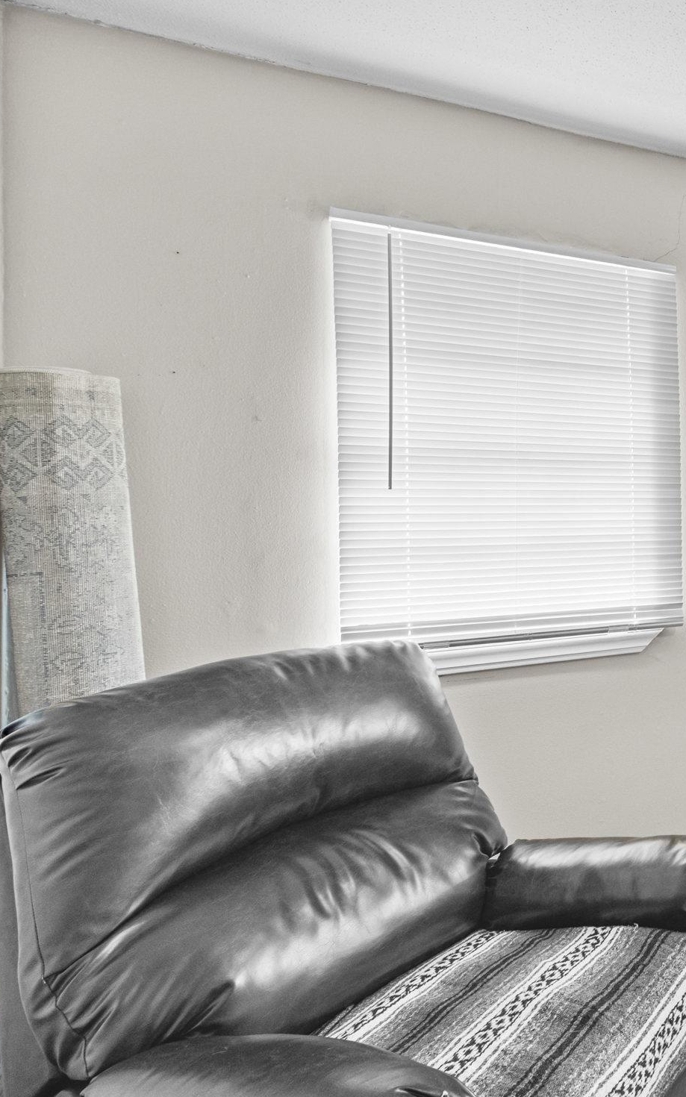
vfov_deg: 70.3
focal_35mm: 26
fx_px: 778
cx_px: 911
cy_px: 500
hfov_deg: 33.4
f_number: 5
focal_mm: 10
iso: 640
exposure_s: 1/1.67
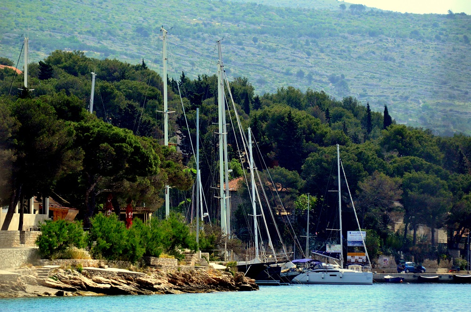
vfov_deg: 4.1
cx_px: 236
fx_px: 4307
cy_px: 156
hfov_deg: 6.3
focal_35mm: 330
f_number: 5.3
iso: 2000
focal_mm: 220
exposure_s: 1/8000
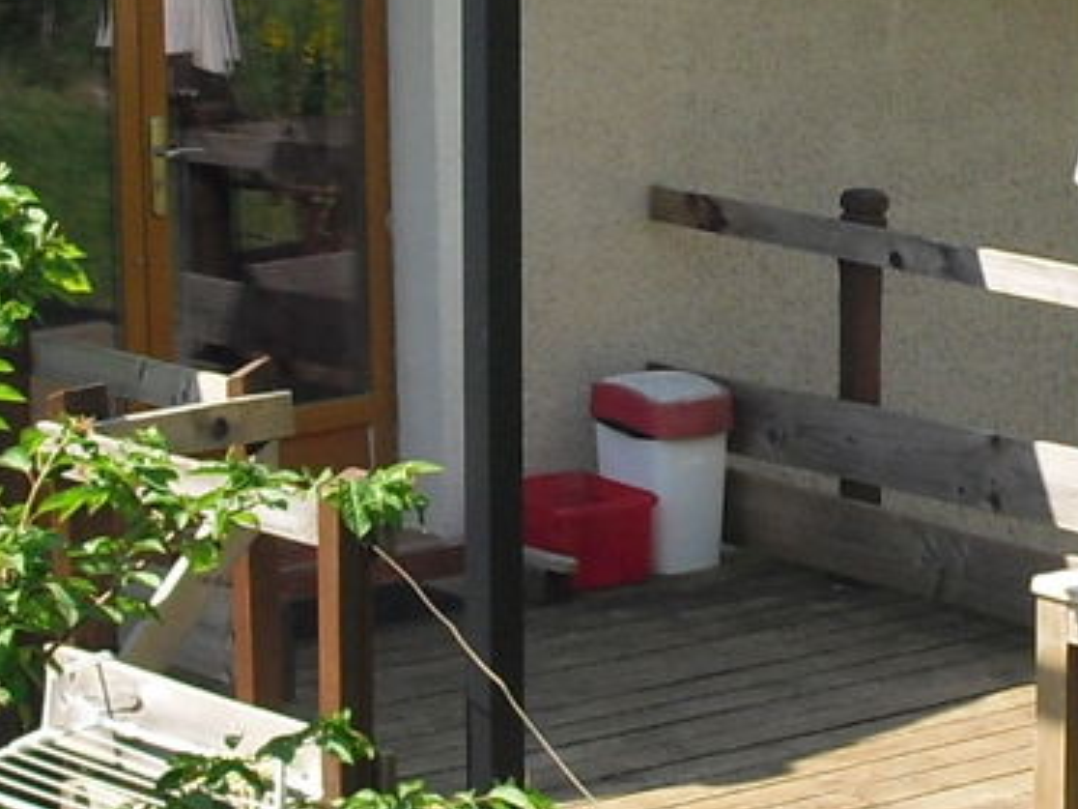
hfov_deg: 12.7
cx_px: 922
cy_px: 186
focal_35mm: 155
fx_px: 4827
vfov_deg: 9.6
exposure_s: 1/80
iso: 100
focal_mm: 6.3
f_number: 7.8
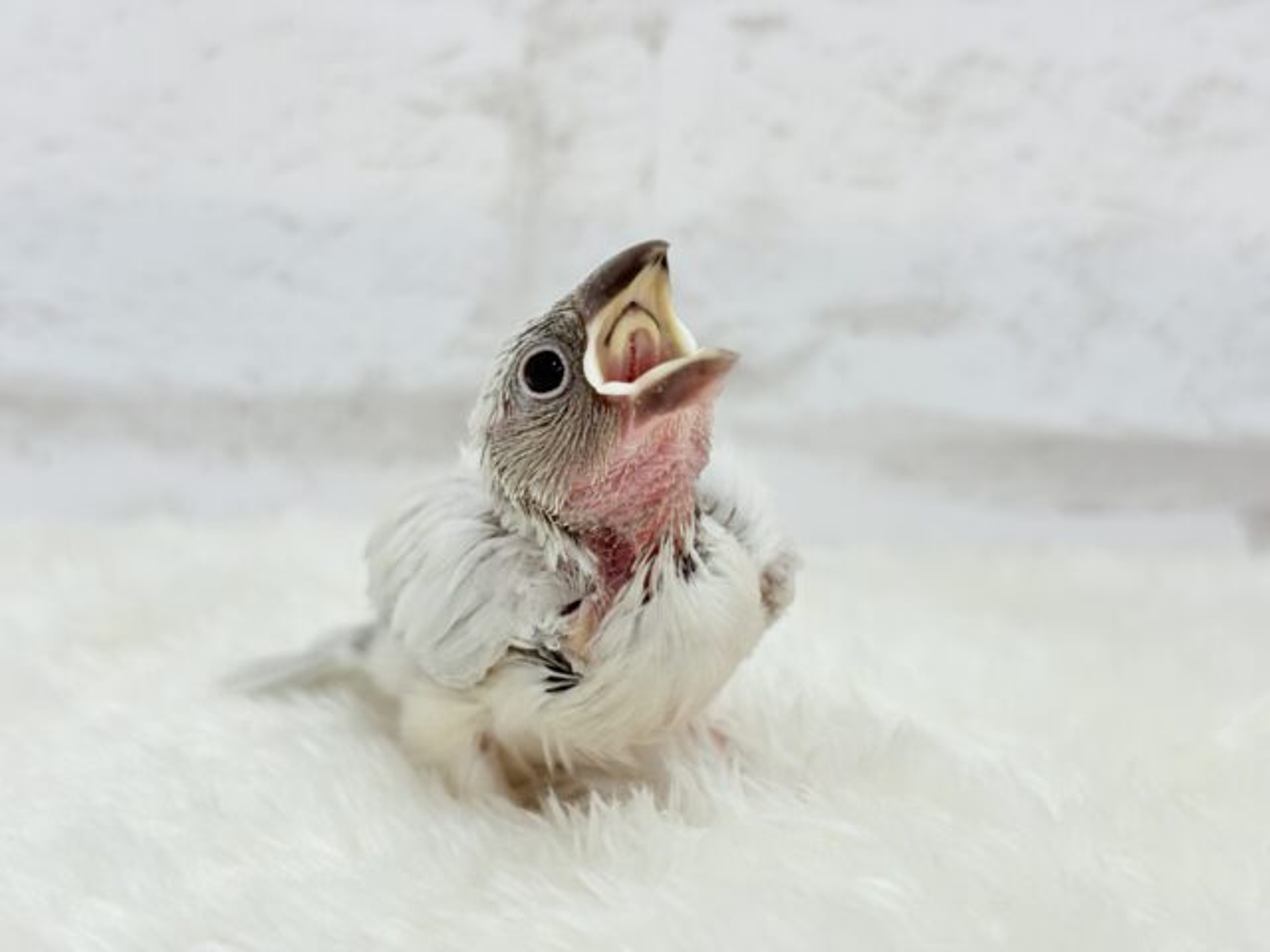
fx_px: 1908
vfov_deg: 28.0
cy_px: 476
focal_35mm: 52
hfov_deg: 36.8
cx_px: 635
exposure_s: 1/100
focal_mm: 5.96
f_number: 1.6
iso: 80
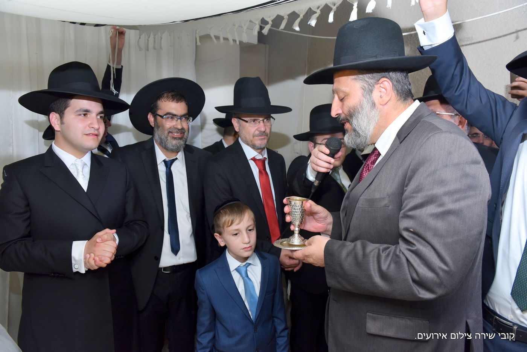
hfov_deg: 73.8
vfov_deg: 53.1
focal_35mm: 24
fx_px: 351
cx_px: 264
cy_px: 176
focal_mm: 24
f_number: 4.5
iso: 500
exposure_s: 1/125
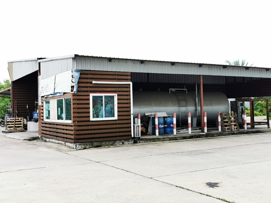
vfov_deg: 35.1
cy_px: 102
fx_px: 321
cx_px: 136
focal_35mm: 41
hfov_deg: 45.8
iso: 50
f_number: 1.6
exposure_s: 1/1250
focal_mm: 5.56
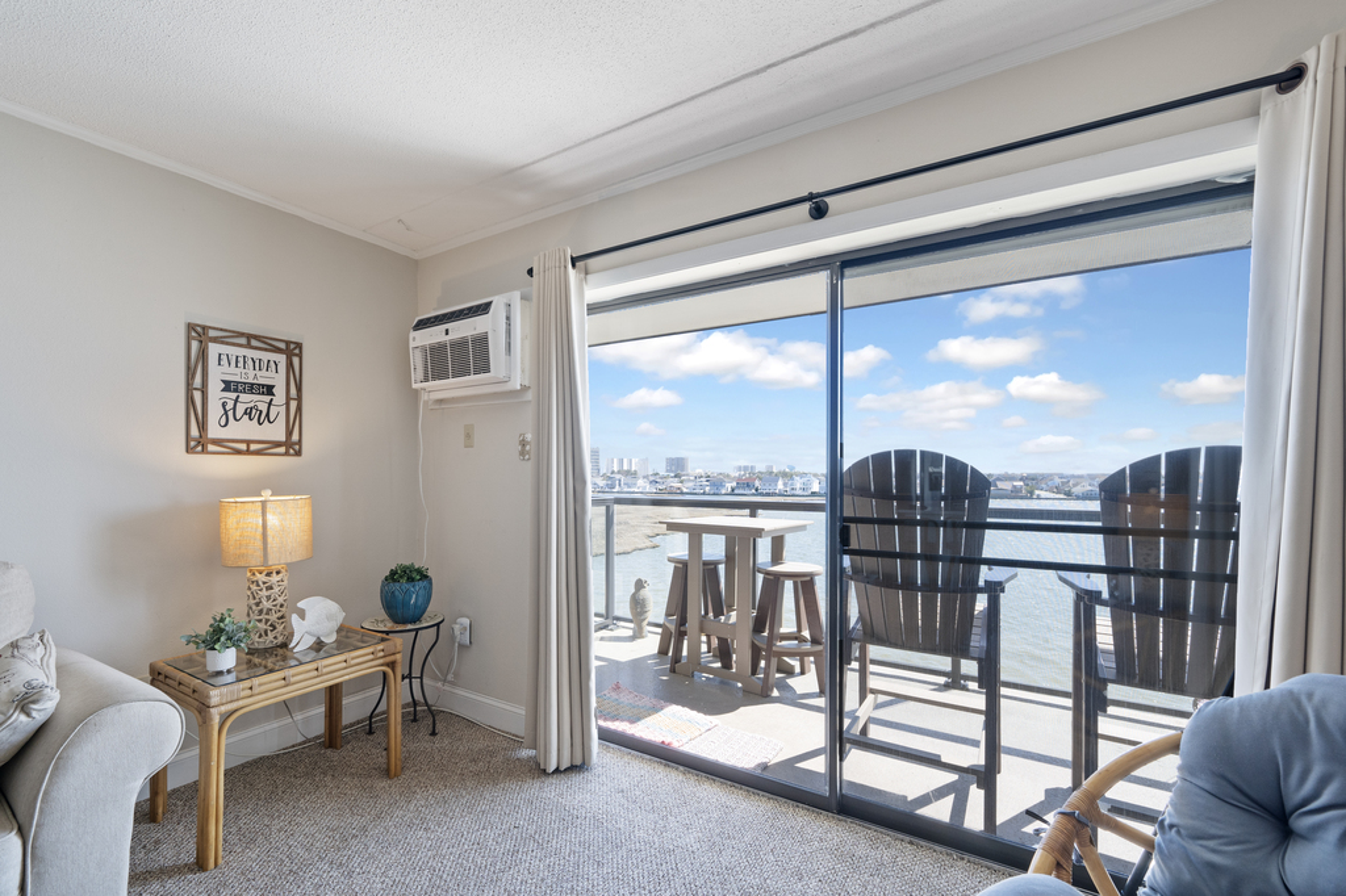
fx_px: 486
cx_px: 673
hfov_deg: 108.3
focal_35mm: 13
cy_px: 448
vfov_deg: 85.4
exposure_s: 1/200
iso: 320
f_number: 8
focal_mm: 13
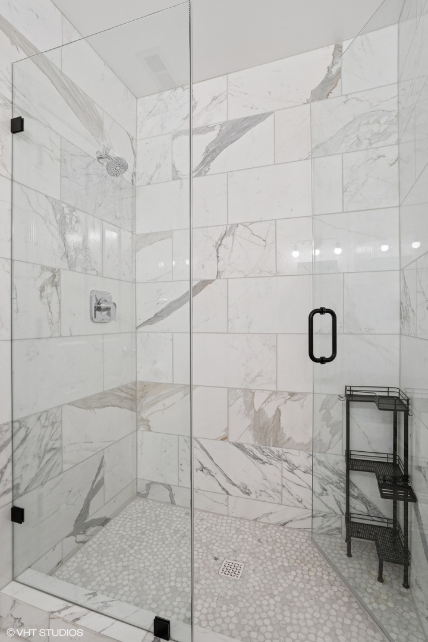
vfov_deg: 93.3
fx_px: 303
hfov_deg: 70.4
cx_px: 214
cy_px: 321
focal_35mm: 17
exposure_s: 1/25
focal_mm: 17
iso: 320
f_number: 8
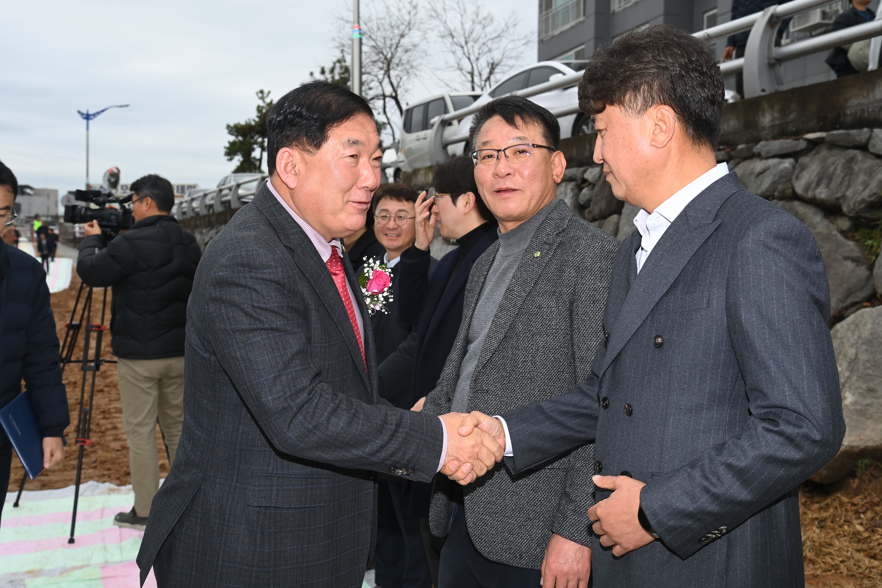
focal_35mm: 38
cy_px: 294
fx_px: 931
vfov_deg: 35.1
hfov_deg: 50.7
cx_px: 441
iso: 400
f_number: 7.1
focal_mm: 38
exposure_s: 1/500
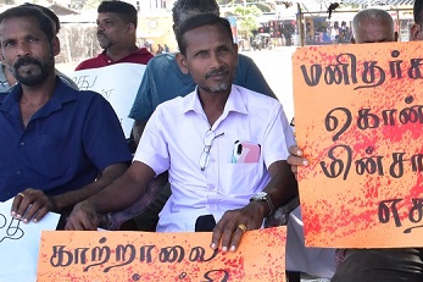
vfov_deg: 17.9
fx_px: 893
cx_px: 453
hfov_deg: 25.0
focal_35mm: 76
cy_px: 176
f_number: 13
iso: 2000
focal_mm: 22
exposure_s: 1/200
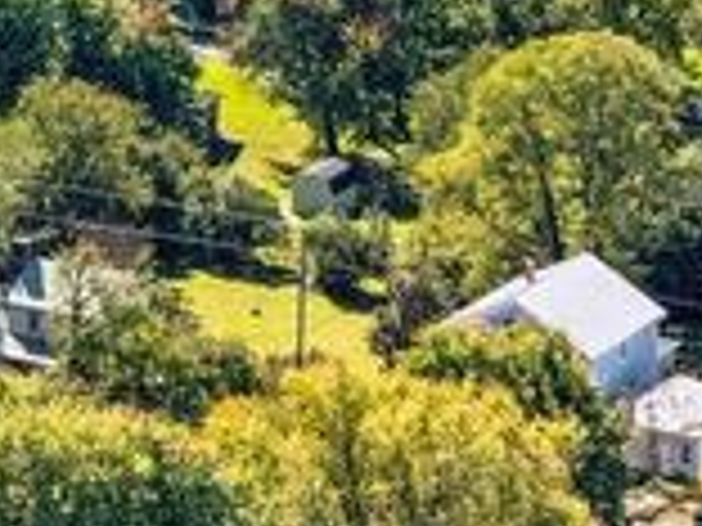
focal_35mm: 460
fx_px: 9329
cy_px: -958
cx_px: -958
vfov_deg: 3.2
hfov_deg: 4.2
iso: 180
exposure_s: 1/1500
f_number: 2.8
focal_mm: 19.35
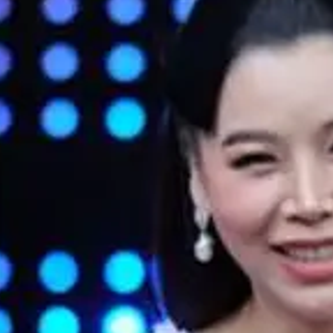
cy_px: 467
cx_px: 643
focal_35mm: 552
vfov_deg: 3.2
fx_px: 6008
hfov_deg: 3.2
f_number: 5.2
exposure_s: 1/85
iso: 1600
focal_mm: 80
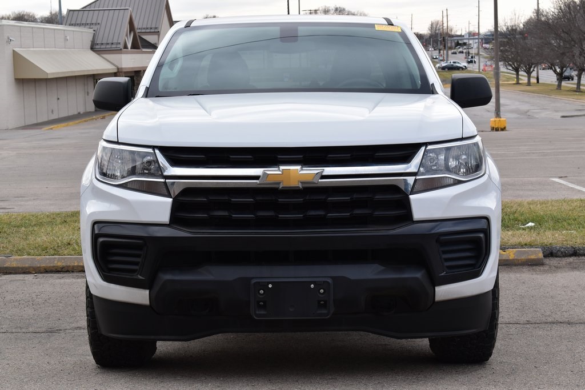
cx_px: 292
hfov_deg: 26.0
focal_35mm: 78
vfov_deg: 17.5
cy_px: 195
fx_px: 1268
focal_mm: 52
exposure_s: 1/200
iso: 400
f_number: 10
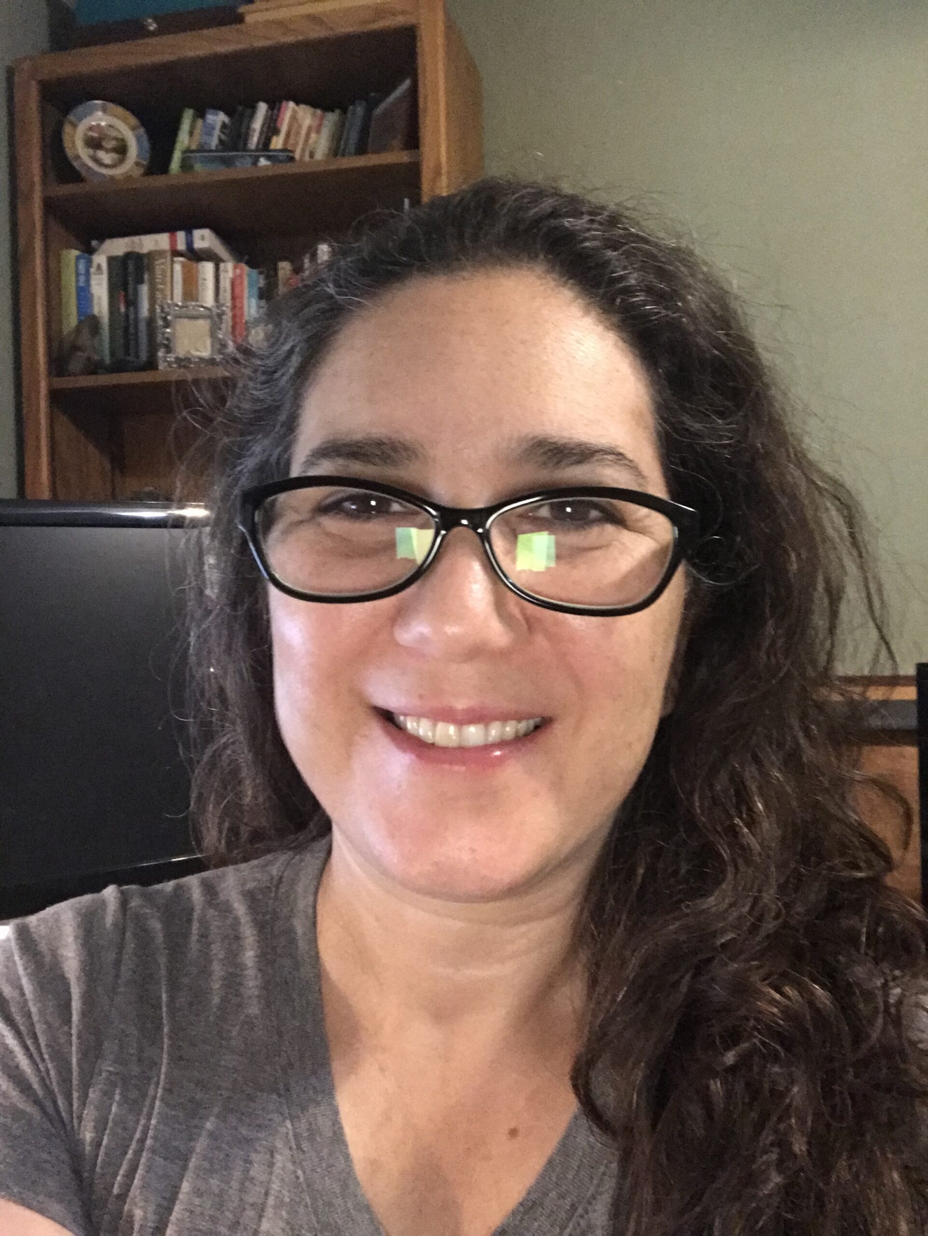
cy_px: 618
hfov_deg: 44.2
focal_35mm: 32
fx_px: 1143
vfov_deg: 56.8
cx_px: 464
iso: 320
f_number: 2.2
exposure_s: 1/20
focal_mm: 2.87
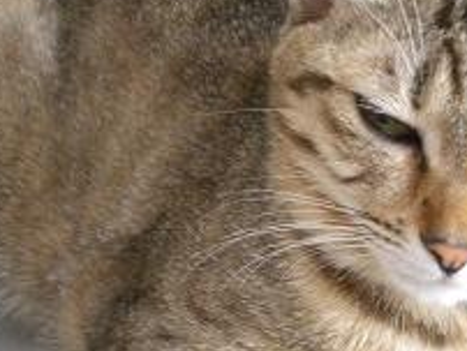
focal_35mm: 74
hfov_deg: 26.1
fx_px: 1000
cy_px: 189
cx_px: 332
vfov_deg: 19.9
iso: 800
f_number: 3.5
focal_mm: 7.4
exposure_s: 1/26.3
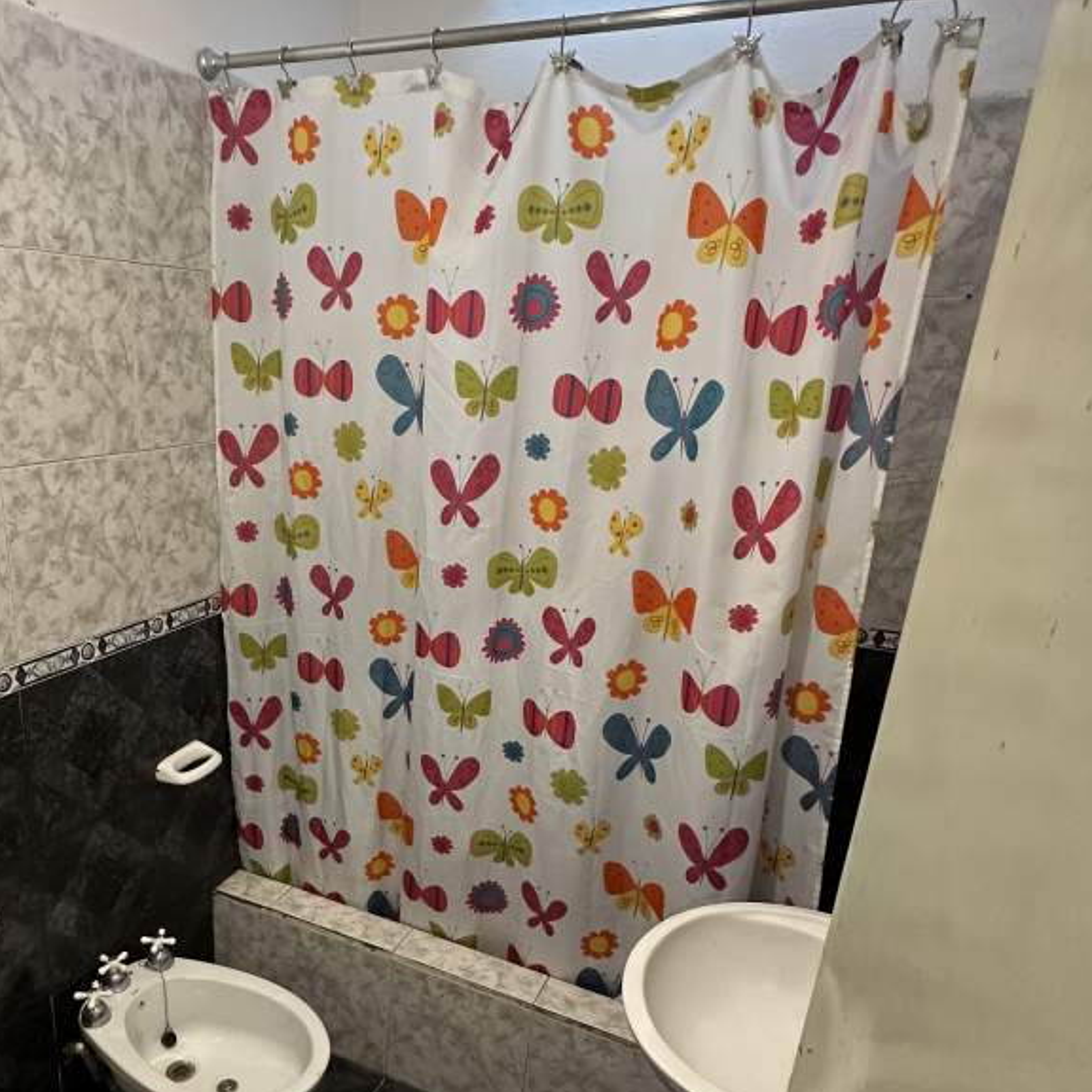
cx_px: 363
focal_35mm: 26
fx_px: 928
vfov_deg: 60.3
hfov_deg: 59.5
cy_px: 673
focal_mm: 2.22
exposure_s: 1/50
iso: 320
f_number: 2.2
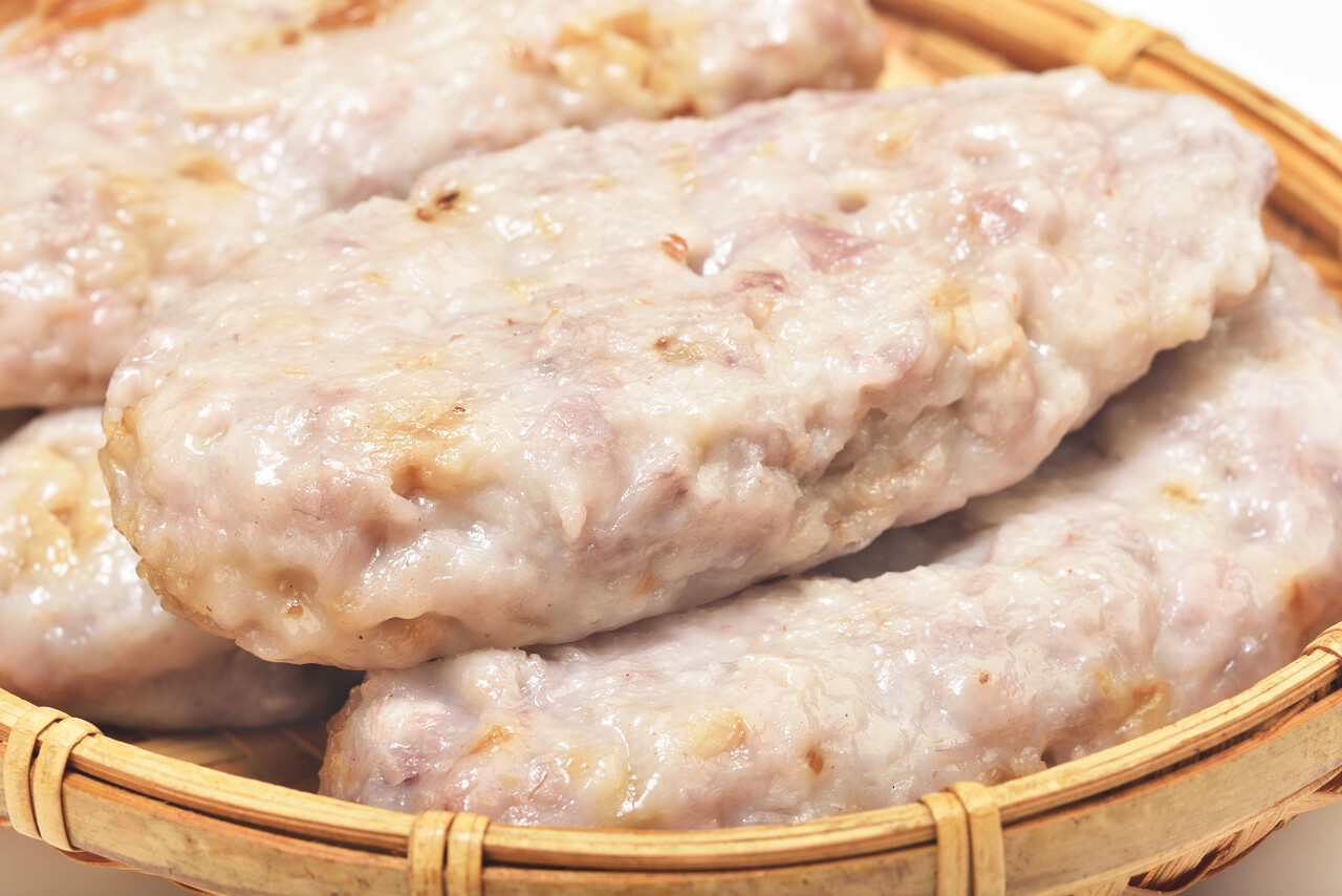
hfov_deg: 20.4
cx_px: 671
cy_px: 448
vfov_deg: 13.7
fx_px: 3728
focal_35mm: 100
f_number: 2.8
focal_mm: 100
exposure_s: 1/60
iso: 100
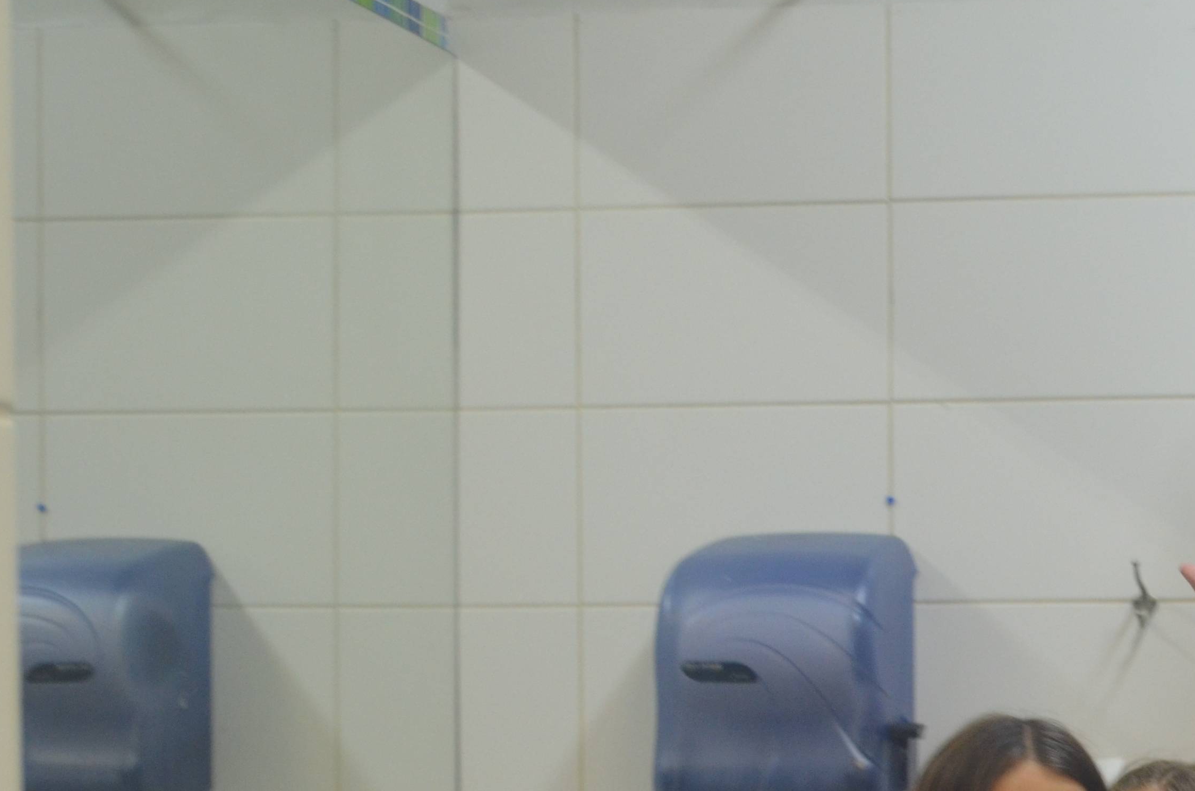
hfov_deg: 21.1
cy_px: 741
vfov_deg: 14.6
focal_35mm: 92
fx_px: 3047
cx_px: 1294
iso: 900
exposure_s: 1/30
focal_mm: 28
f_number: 4.5
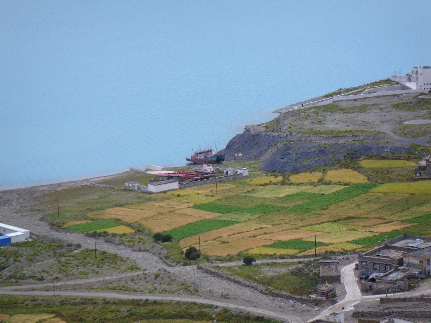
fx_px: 1743
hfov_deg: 14.1
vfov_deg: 10.6
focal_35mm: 140
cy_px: 162
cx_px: 216
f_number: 5.5
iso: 80
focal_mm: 25
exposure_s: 1/250
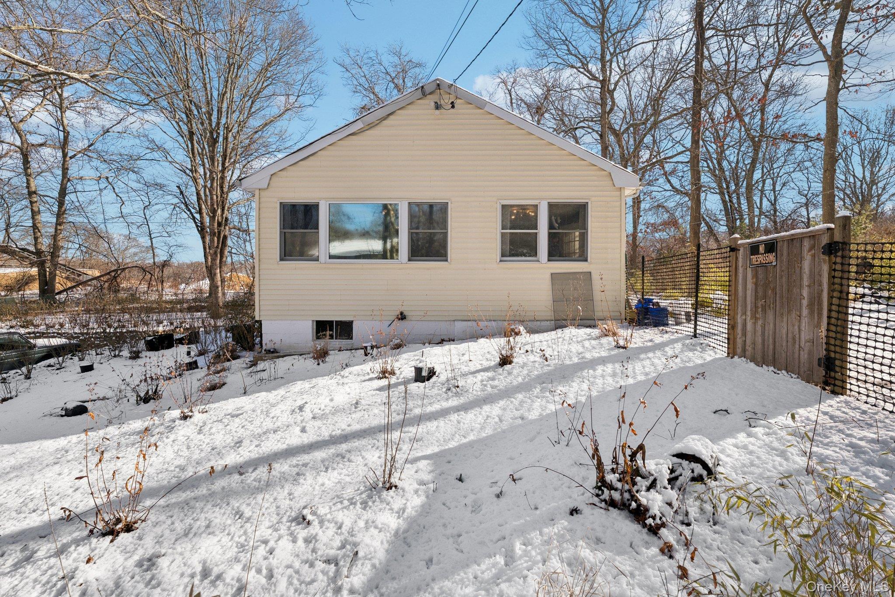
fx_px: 348
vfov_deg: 81.2
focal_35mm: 14
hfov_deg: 104.3
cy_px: 298
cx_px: 448
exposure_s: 1/1600
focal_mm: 14
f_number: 7.1
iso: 500
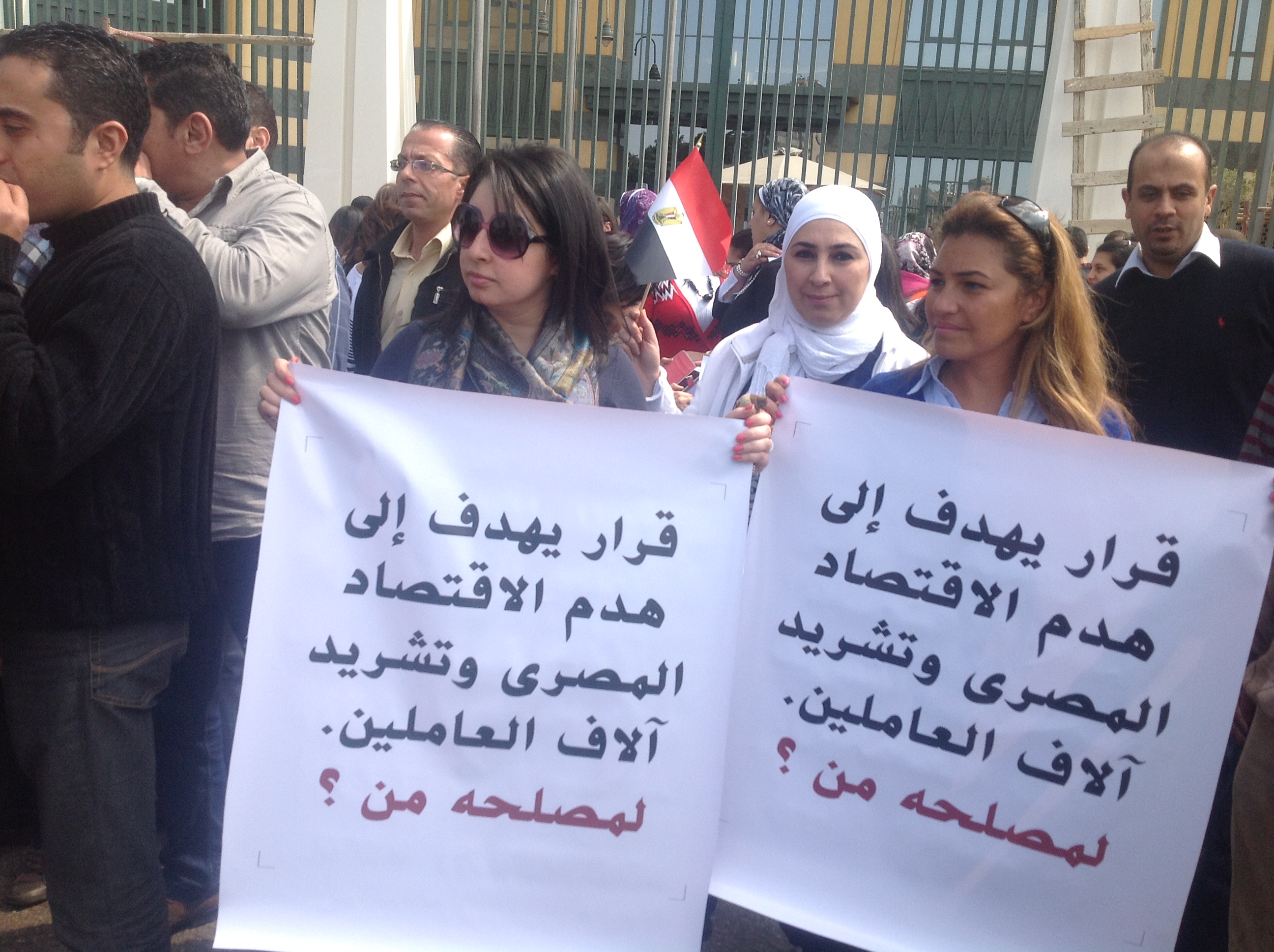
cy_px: 476
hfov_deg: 52.7
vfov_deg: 40.6
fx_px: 1286
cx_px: 637
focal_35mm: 35
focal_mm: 4.28
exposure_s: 1/643
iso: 80
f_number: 2.4
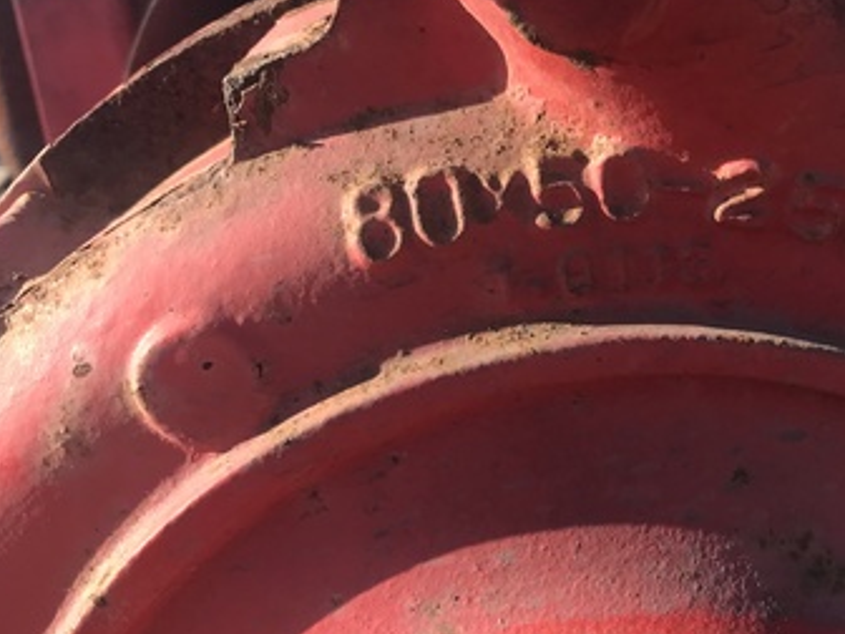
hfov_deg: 33.5
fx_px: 1343
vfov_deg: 26.6
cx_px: 719
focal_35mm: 55
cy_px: 306
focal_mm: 3.99
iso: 20
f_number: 1.8
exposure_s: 1/577
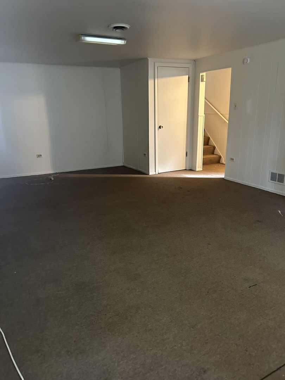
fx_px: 285
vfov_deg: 67.3
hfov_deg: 53.1
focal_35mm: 26
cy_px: 190
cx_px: 142
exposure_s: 1/40
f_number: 1.5
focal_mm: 5.7
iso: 500
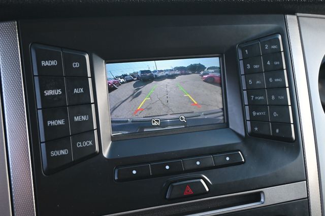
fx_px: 426
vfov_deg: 28.5
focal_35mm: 47
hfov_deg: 41.7
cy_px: 108
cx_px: 162
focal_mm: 31.5
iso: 640
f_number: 5
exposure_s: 1/125
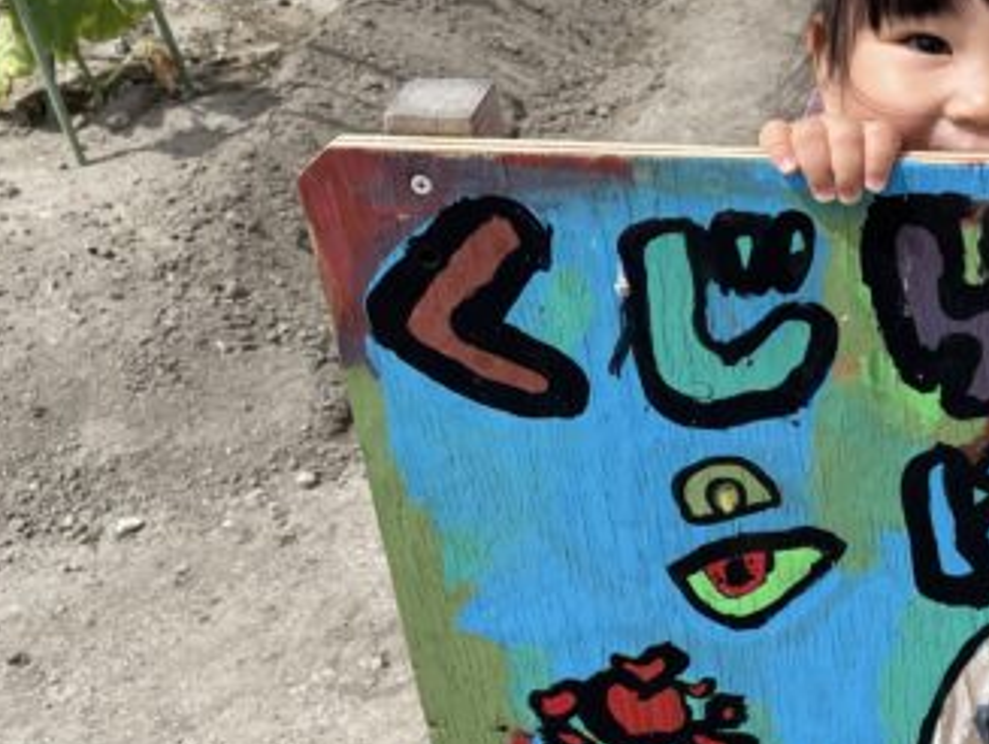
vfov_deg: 24.0
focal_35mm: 61
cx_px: 1074
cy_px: 302
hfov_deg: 28.8
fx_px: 1745
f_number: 1.6
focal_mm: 4.2
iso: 32
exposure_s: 1/4000
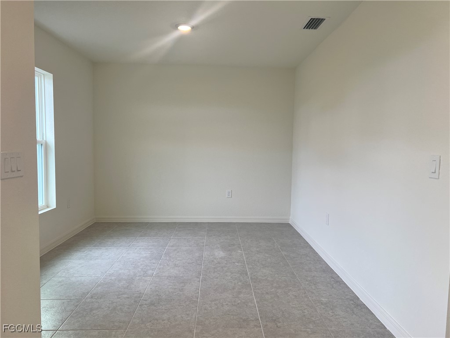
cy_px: 169
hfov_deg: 67.3
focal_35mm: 26
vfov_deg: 53.1
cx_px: 225
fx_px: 338
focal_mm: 5.7
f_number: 1.5
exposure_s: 1/161
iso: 50
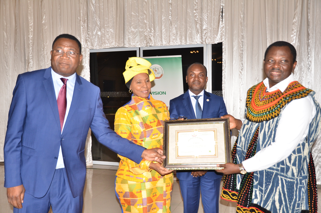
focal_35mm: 39
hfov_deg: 49.6
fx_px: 347
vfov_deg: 34.1
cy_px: 106
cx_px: 160
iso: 800
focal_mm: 26
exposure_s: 1/250
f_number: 3.2
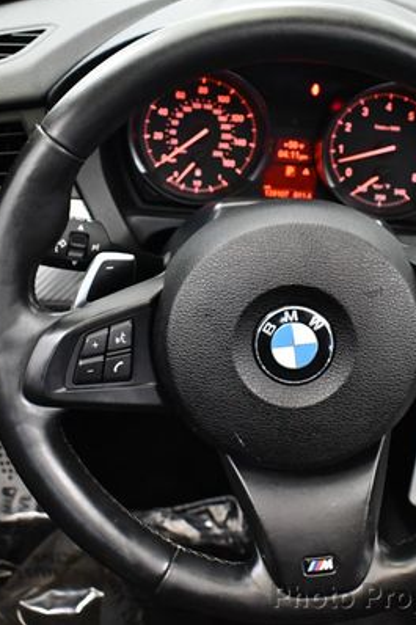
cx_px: 253
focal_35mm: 58
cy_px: 291
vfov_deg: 34.5
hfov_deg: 23.3
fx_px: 1006
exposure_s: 1/60
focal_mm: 18
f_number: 3.5
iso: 3200
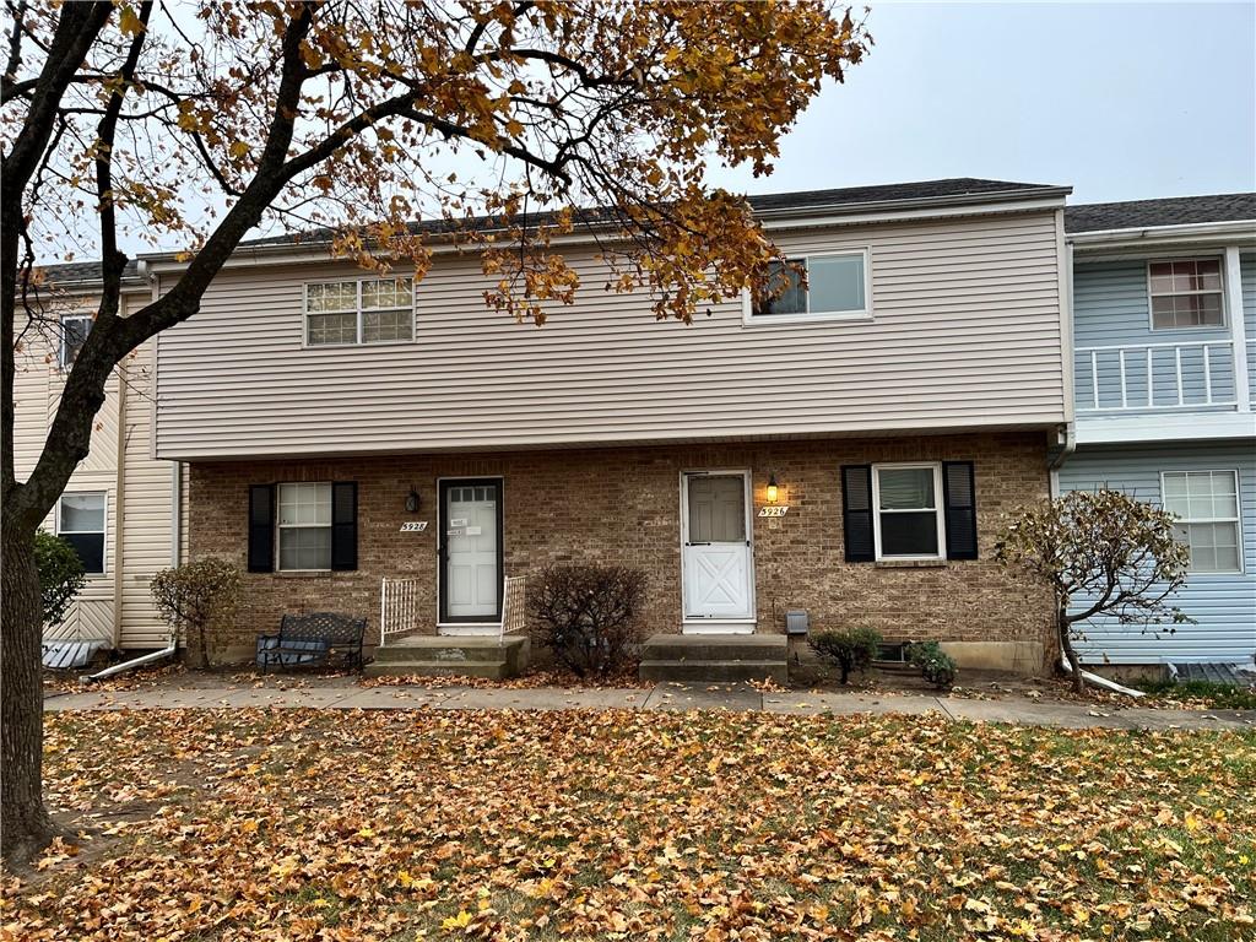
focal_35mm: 26
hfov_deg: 67.3
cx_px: 628
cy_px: 471
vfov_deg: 53.1
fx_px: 943
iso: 64
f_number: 1.6
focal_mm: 5.1
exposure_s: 1/122
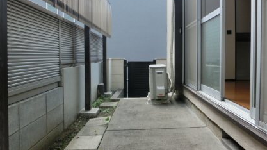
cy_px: 64
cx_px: 134
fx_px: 191
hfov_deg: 69.9
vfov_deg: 42.7
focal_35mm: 27
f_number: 3
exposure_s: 1/160
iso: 80
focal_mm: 4.24
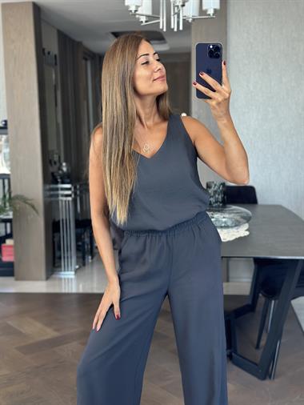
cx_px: 152
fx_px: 562
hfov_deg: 30.3
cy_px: 202
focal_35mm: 48
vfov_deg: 39.6
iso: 125
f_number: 1.78
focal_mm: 6.86
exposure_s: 1/94
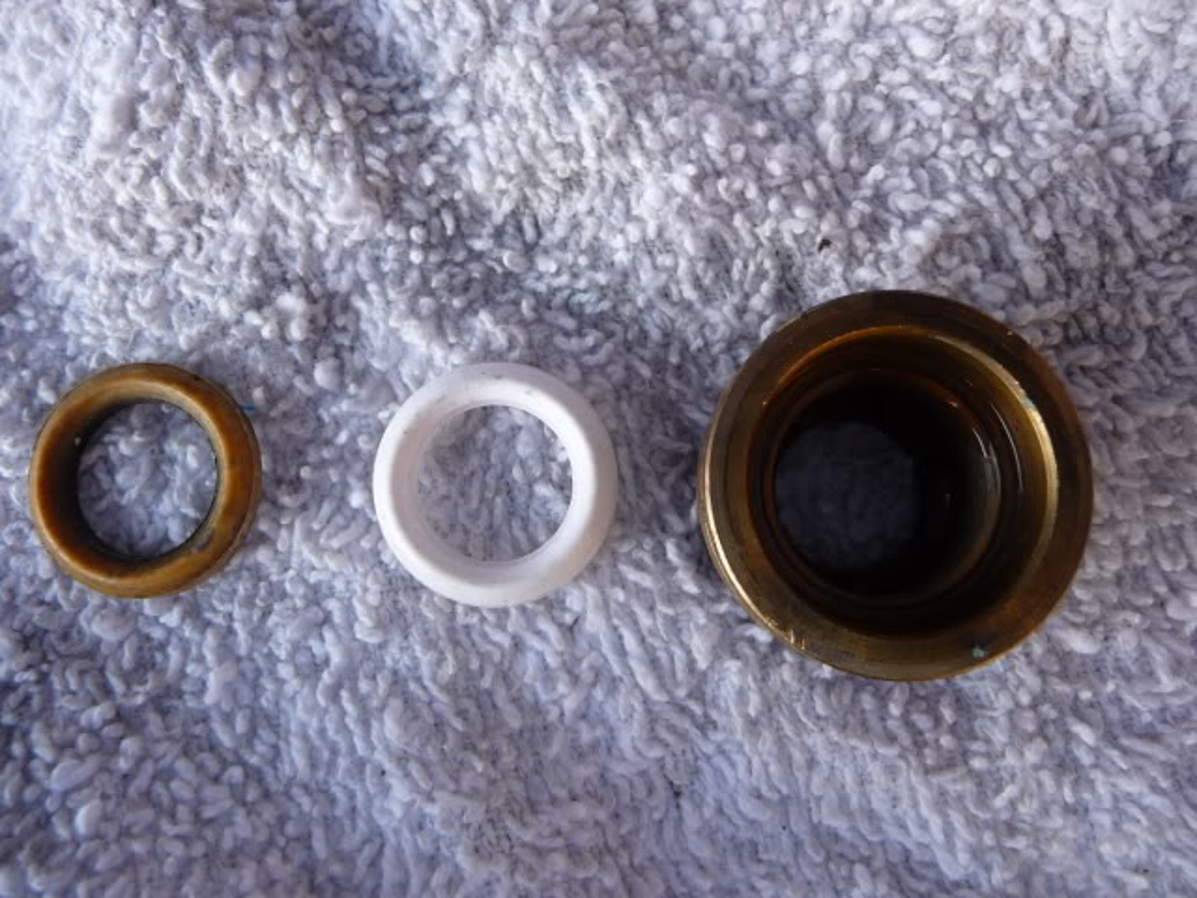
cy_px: 449
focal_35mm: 28
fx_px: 968
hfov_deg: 63.4
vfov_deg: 49.7
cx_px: 598
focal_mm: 4.7
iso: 100
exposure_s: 1/50
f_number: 3.3
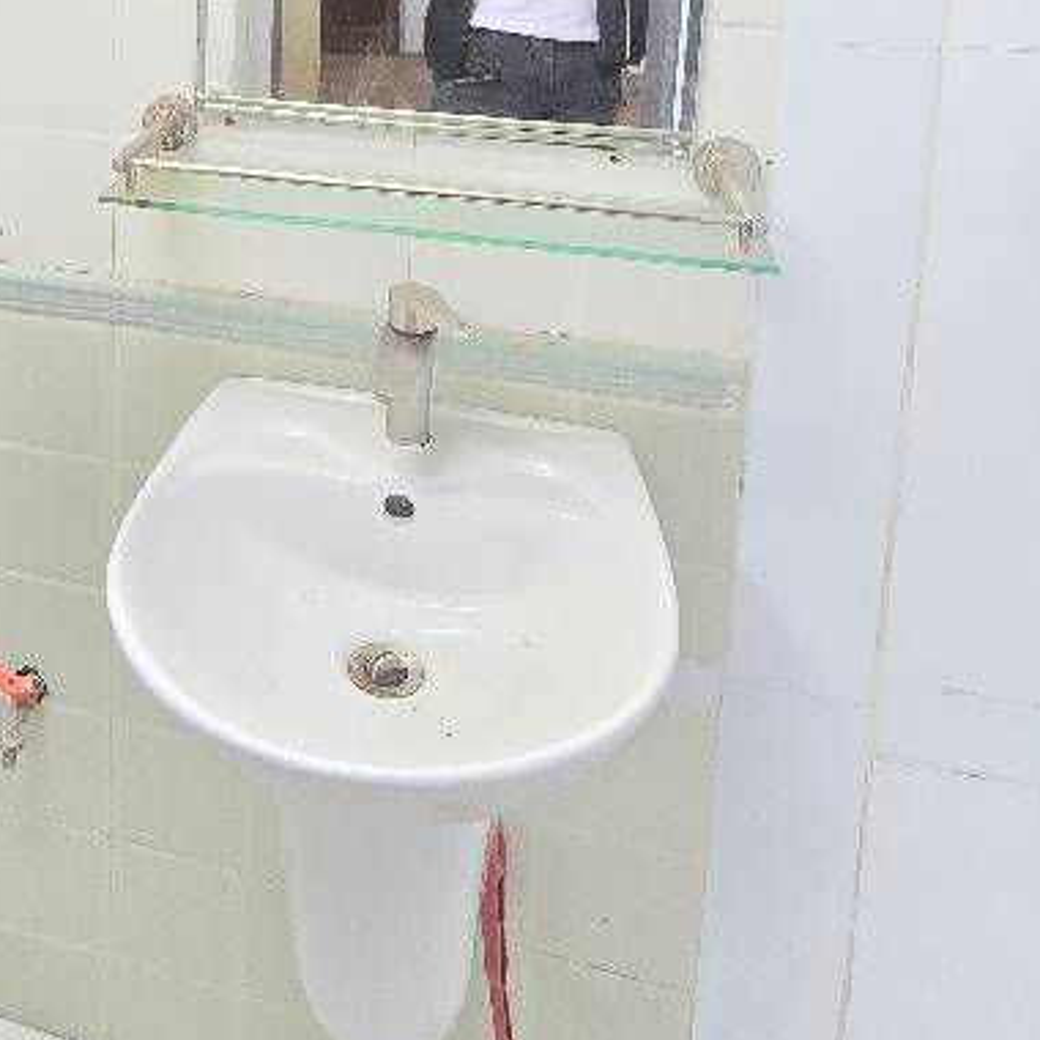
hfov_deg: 49.3
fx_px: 1054
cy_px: -27
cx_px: 197
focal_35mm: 31
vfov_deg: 43.9
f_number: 2.2
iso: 250
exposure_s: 1/50
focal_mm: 2.2
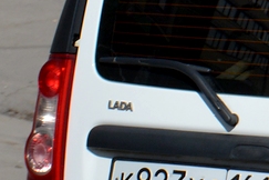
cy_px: 81
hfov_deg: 3.7
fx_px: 4150
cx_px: 505
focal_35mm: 555
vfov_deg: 2.5
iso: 360
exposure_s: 1/2000
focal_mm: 75
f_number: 8
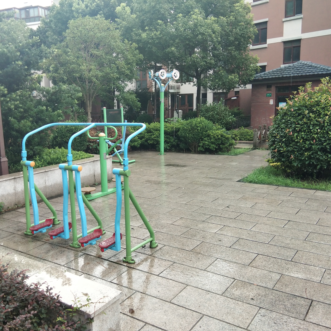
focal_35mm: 37
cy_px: 164
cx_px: 142
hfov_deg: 44.8
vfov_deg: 44.9
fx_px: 400
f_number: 2.2
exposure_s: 1/108
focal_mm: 3.69
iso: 50
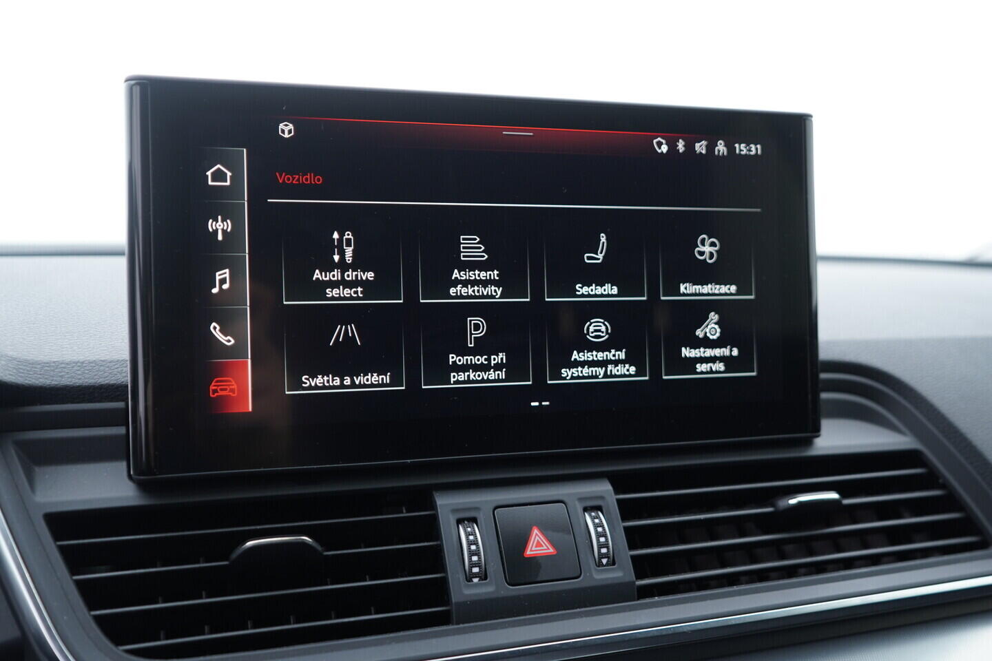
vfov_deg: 36.9
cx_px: 496
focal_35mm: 36
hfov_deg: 53.1
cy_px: 330
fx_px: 992
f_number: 2.8
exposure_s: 1/40
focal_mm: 24
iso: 200
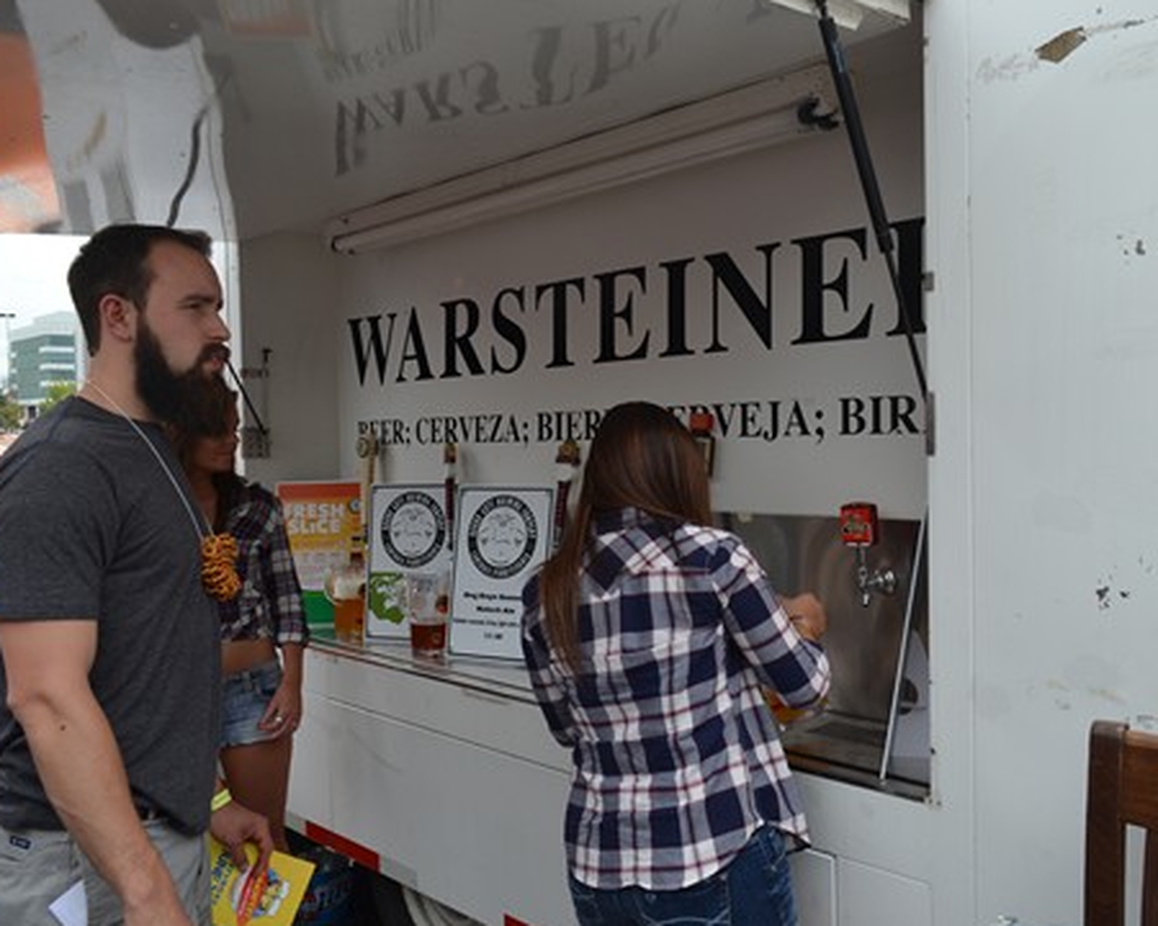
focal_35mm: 31
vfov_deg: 47.1
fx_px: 1062
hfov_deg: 57.1
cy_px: 462
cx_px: 630
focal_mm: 18
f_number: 5.6
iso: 180
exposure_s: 1/125
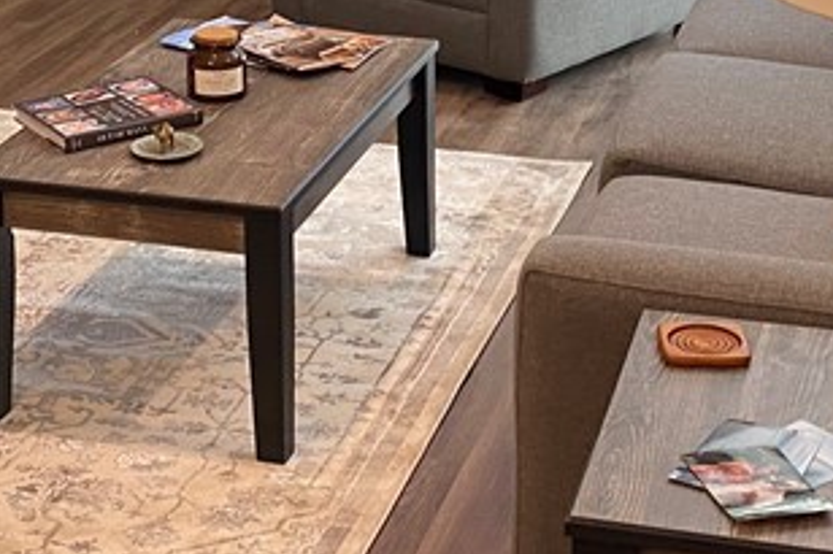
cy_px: -73
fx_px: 2081
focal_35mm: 90
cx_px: 300
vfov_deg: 14.8
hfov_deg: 22.6
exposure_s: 1/60
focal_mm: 4.25
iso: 80
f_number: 1.8
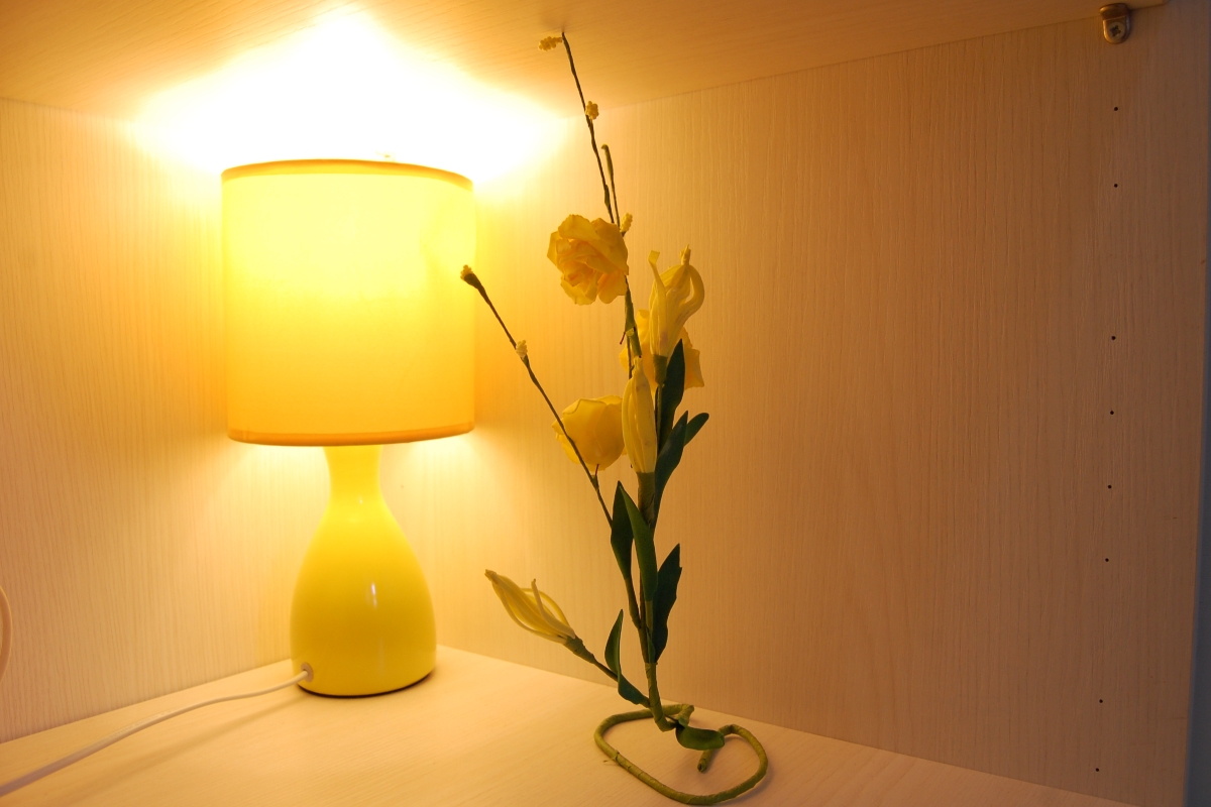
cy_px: 404
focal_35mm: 27
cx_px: 606
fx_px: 908
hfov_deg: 67.4
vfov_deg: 47.9
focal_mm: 18
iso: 400
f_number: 6.3
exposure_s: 1/40
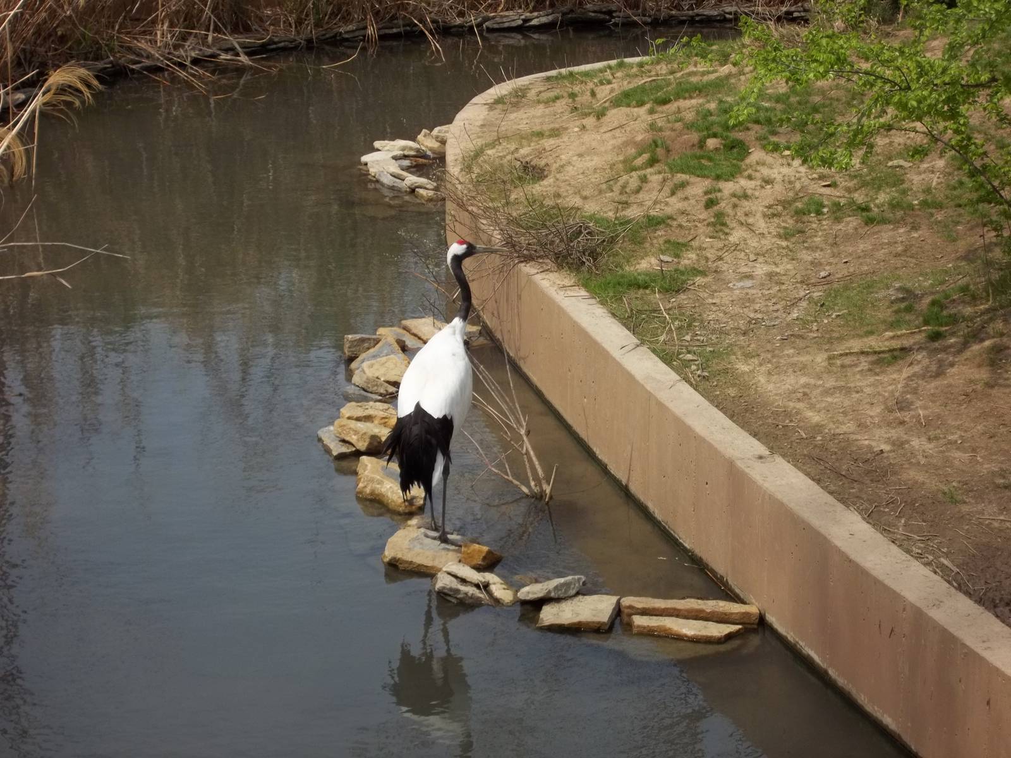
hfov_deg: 20.4
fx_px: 2804
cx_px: 506
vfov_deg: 15.4
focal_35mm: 96
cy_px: 379
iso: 64
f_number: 5.2
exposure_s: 1/320
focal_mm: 17.1
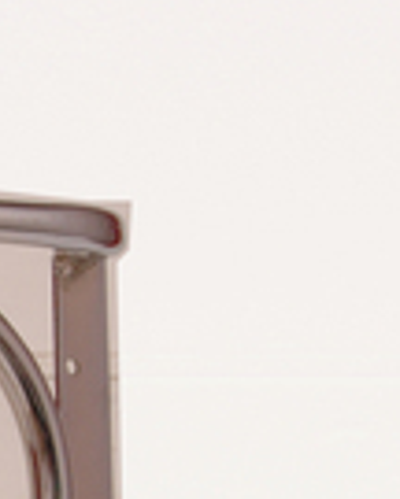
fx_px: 3226
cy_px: 562
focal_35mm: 218
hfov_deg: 6.8
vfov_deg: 8.8
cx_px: -504
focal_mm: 42
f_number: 11
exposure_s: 1/125
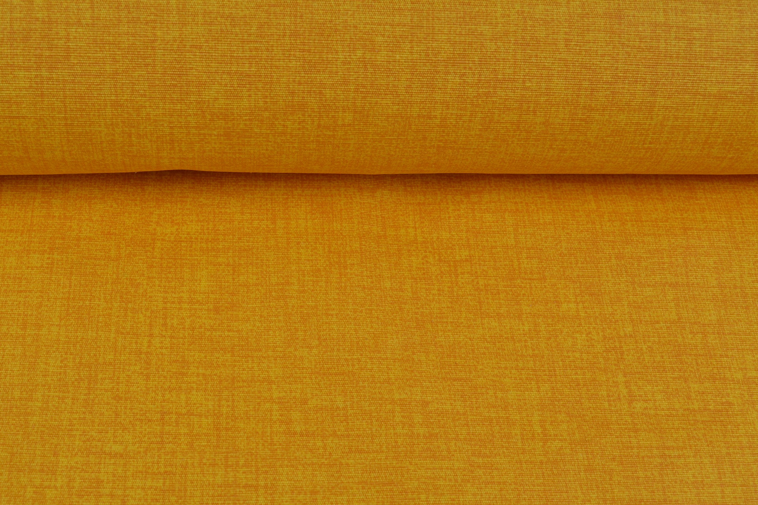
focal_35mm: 49
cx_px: 313
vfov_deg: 27.5
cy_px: 268
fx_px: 1032
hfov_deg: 40.2
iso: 100
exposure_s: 1/13
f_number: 9
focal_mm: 26
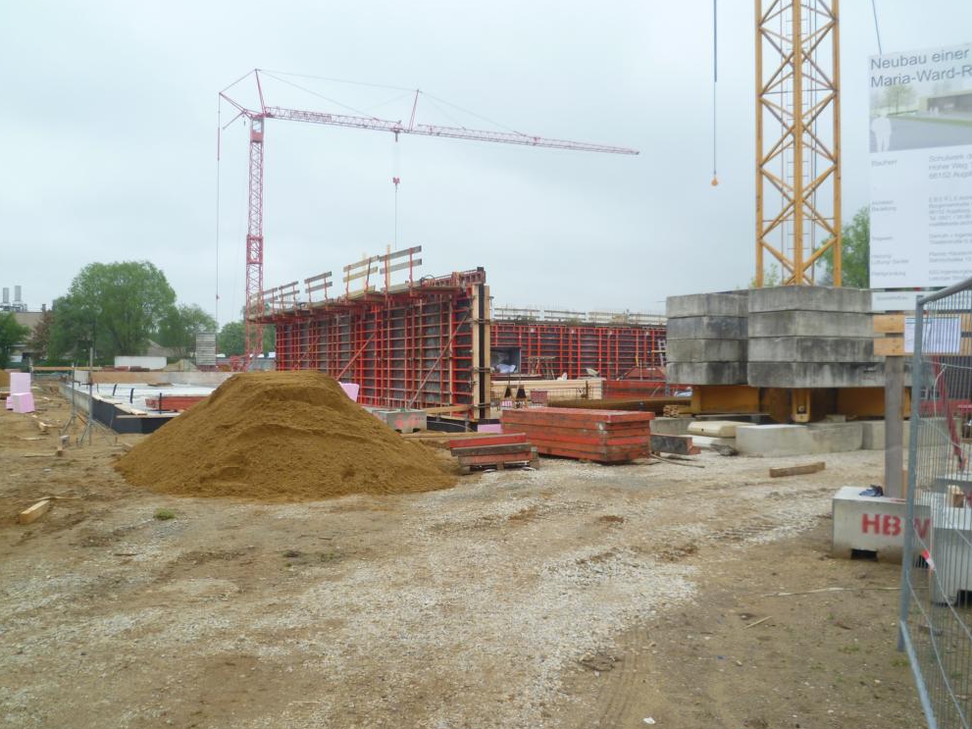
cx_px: 482
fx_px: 870
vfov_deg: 45.4
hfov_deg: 58.4
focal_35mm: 31
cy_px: 373
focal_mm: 5.4
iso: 80
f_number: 2.9
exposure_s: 1/320
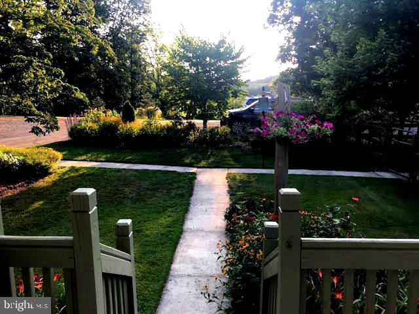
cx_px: 210
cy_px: 157
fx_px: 339
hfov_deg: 63.4
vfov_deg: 49.7
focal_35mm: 28
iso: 20
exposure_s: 1/353
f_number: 1.8
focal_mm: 3.99
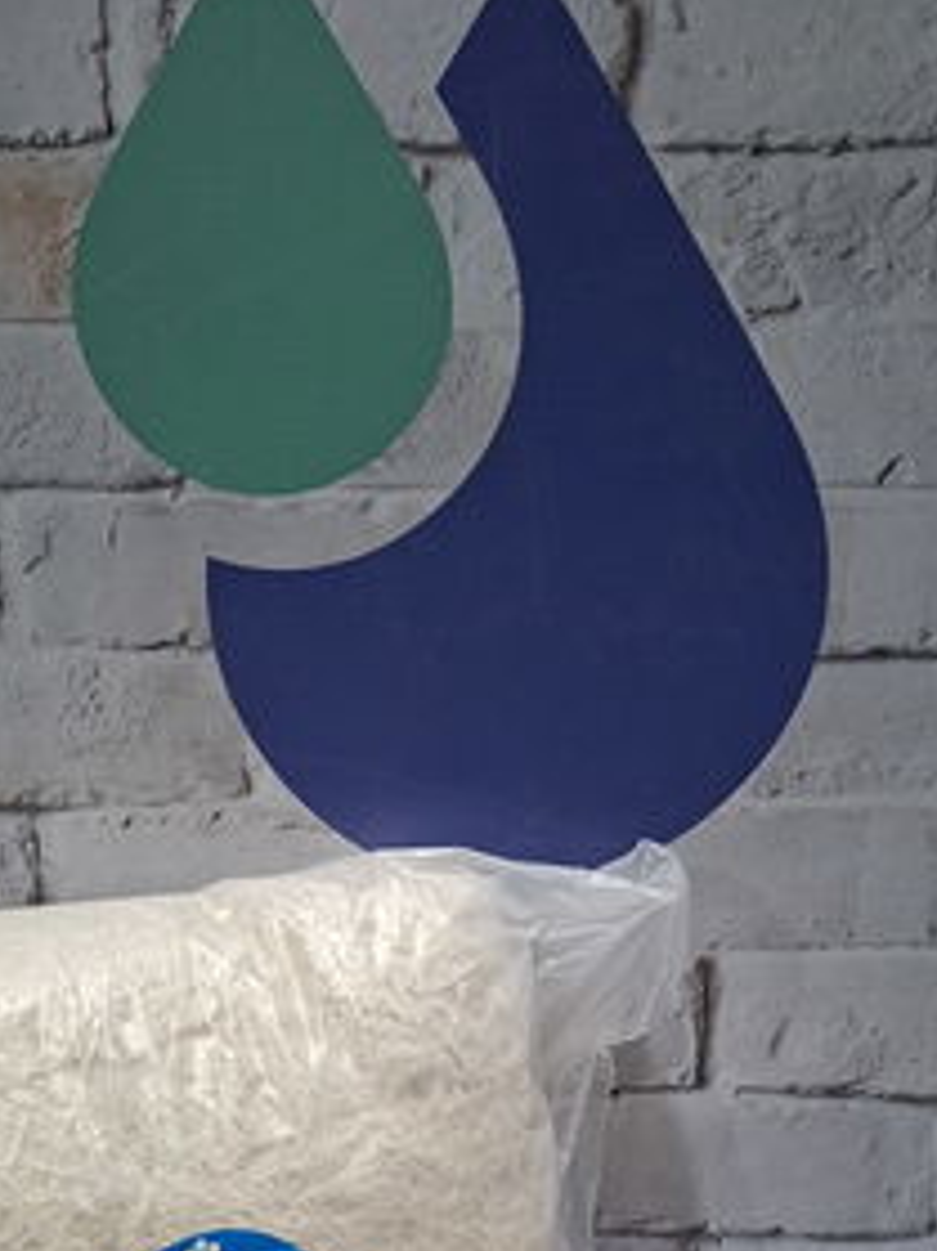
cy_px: 926
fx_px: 1589
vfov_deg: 41.8
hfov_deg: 32.8
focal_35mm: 44
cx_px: 417
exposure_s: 1/50
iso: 320
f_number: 1.8
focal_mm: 5.54
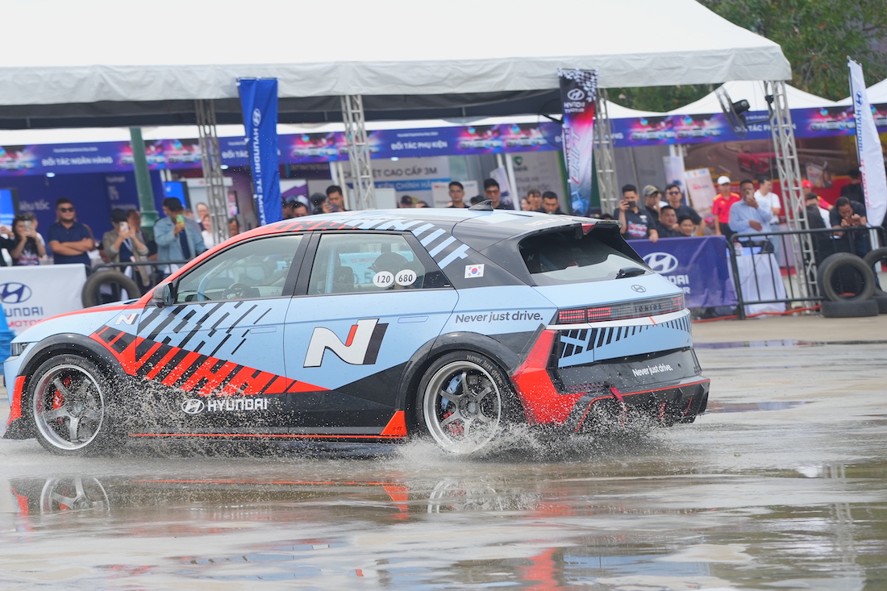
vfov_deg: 9.1
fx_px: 3708
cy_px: 327
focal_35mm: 151
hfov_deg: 13.6
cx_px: 318
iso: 250
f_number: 3.5
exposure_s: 1/1000
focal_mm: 110.4
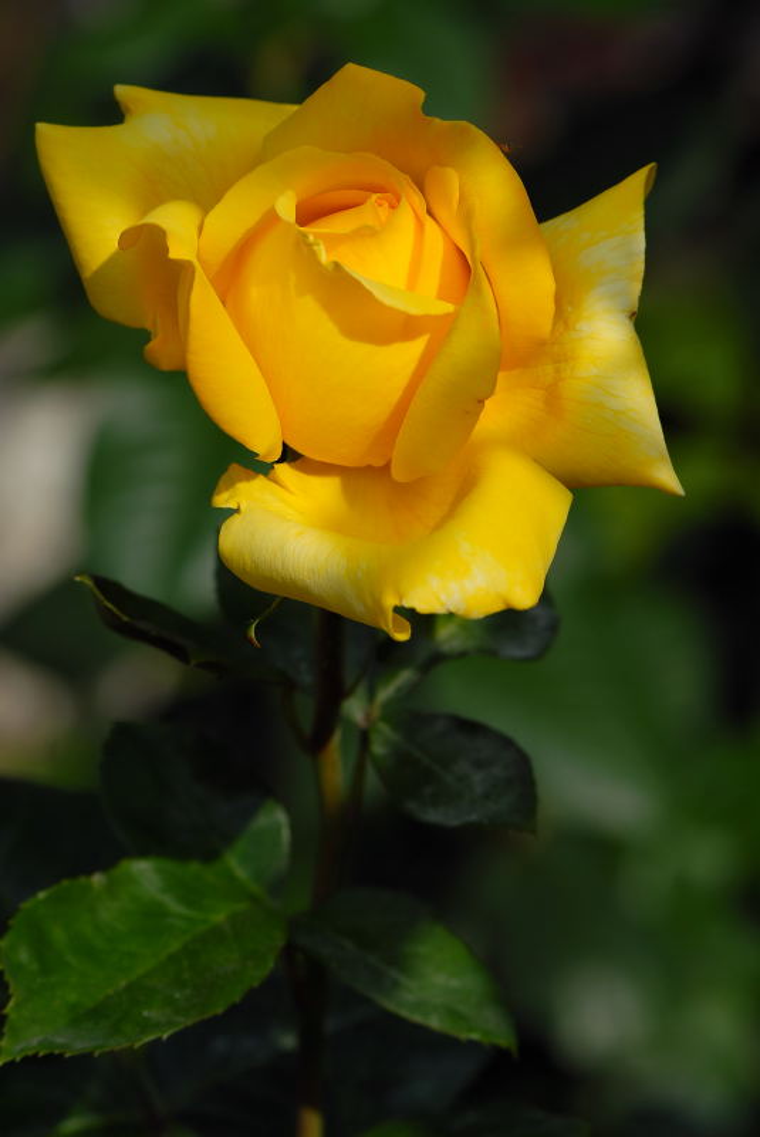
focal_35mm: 158
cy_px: 568
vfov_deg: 13.0
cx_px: 380
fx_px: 4976
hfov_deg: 8.7
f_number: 9
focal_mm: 105
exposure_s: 1/160
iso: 100
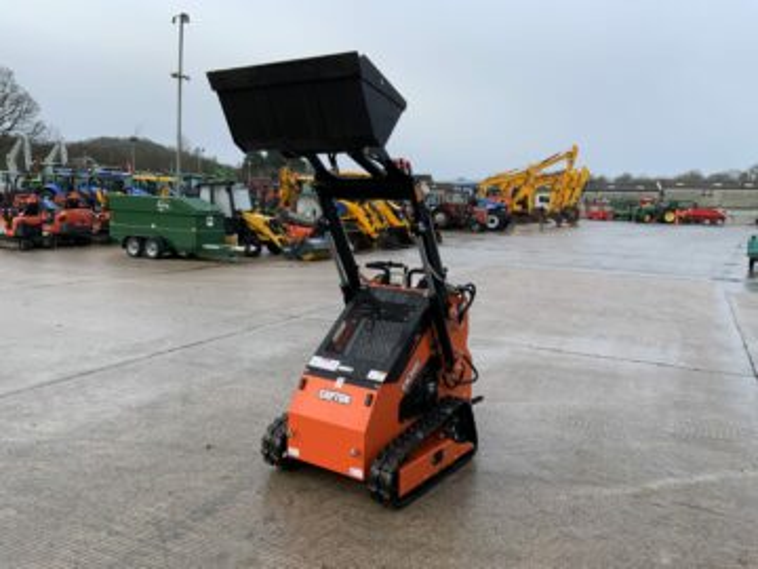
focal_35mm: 29
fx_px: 635
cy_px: 284
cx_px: 379
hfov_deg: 61.7
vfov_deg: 48.2
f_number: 1.8
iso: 16
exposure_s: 1/450
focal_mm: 3
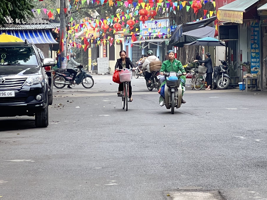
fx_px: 1319
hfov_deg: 11.5
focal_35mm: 171
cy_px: -3
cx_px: 238
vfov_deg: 8.6
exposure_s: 1/99
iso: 160
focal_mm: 9
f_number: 2.8
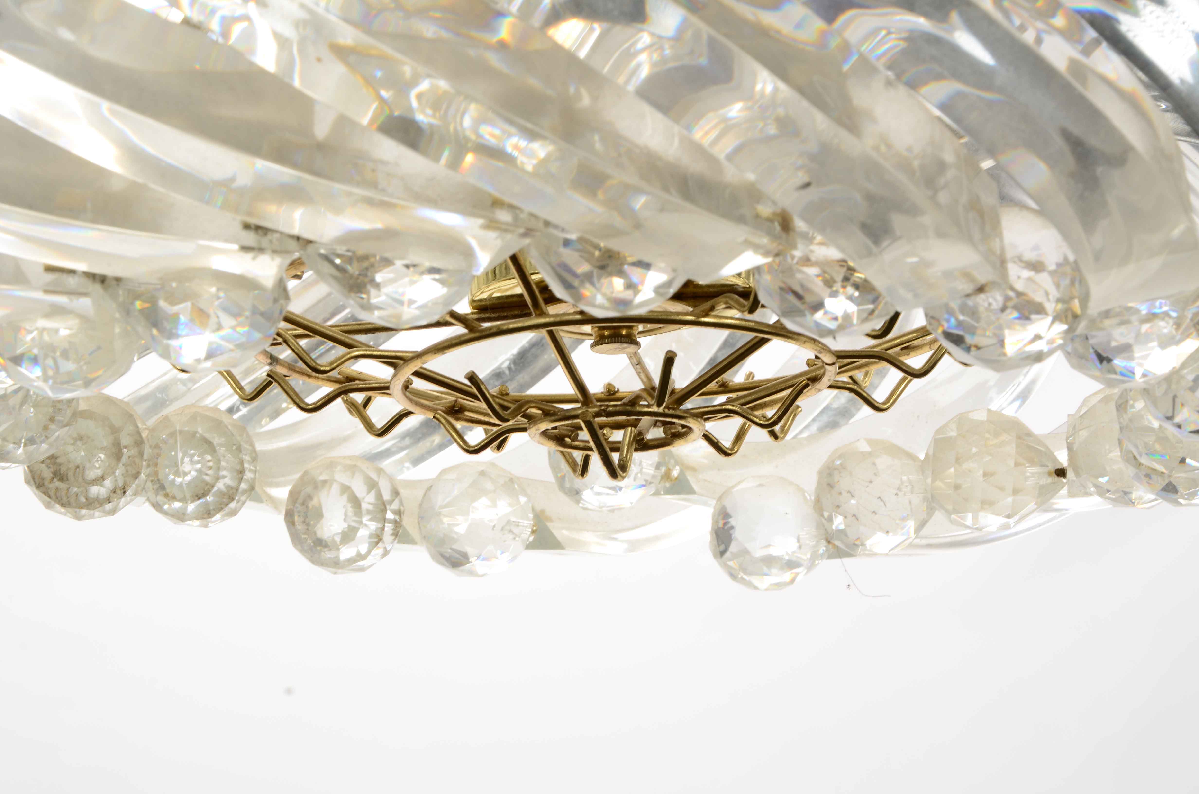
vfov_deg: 14.6
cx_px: 600
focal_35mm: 93
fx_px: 3091
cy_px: 397
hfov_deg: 22.0
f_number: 16
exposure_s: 1/160
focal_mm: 62
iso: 200
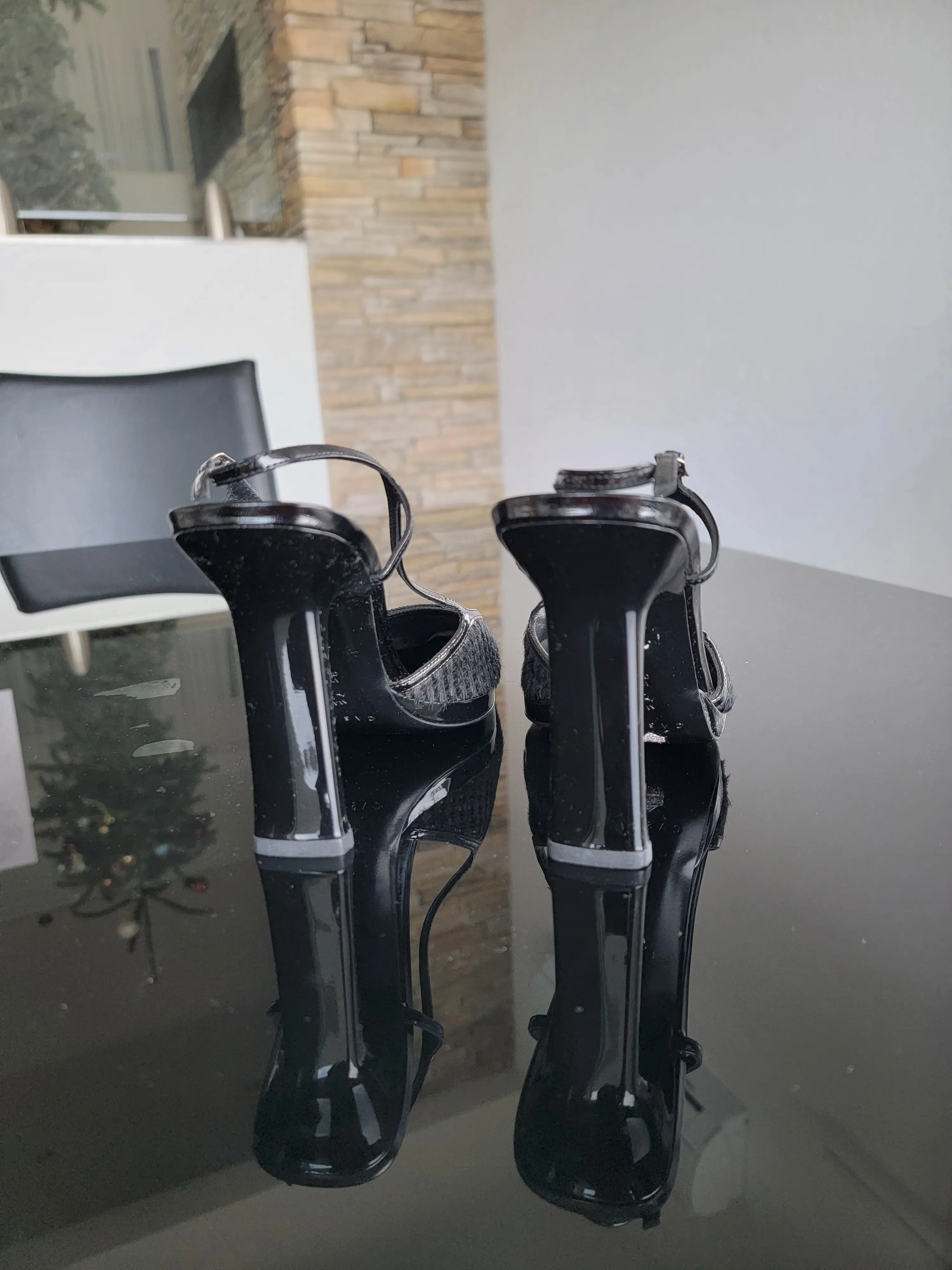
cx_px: 476
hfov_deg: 56.8
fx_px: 880
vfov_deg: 71.6
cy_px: 635
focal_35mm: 24
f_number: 1.8
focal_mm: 6.7
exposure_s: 1/120
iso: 200
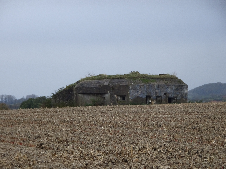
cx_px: 113
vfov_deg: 8.6
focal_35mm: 173
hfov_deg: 11.4
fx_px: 1129
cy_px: 84
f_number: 5.6
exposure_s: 1/125
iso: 800
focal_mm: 29.57
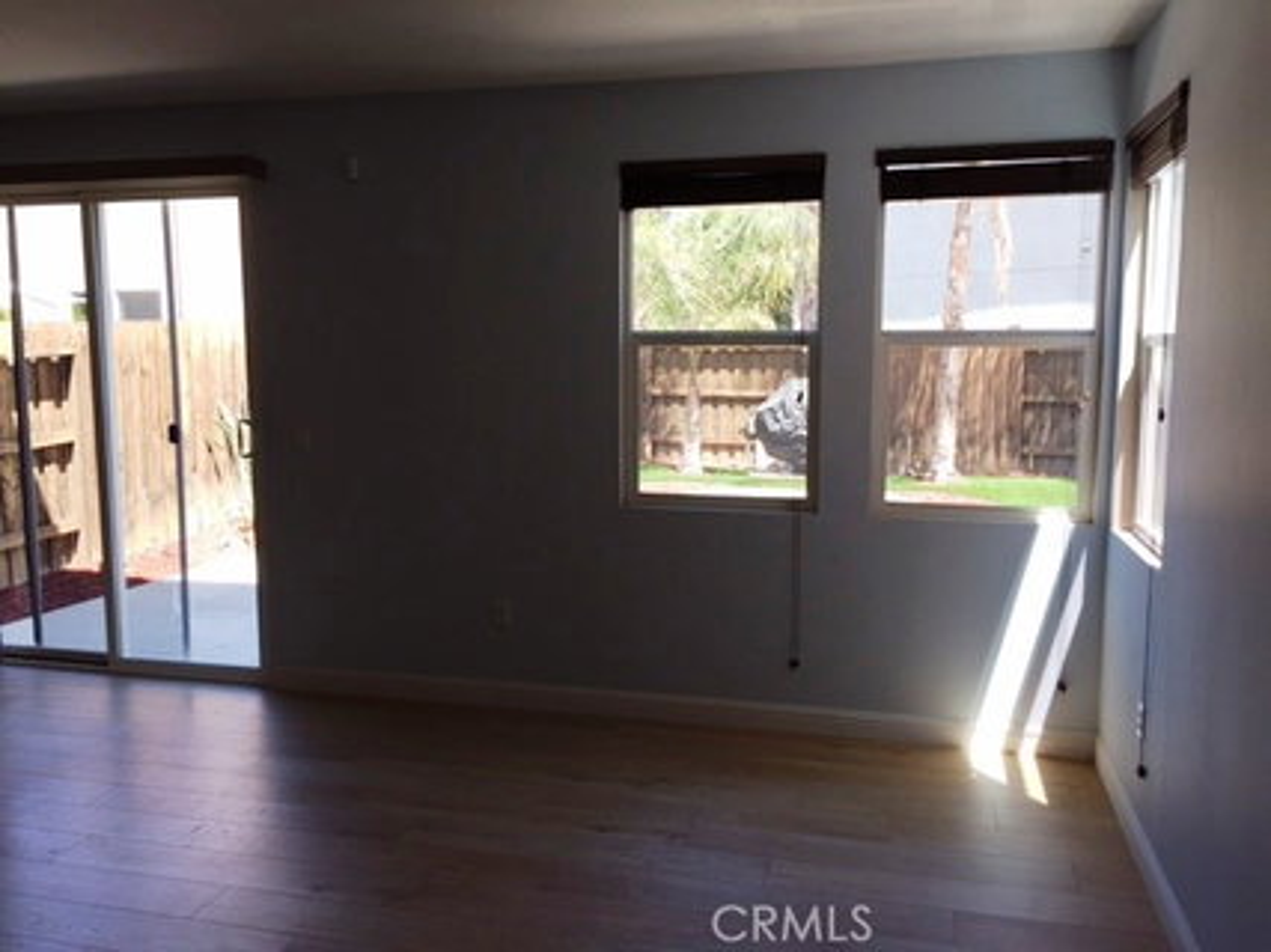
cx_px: 636
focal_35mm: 29
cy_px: 476
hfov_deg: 61.7
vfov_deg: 48.2
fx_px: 1064
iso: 32
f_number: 2.2
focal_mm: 4.15
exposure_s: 1/120
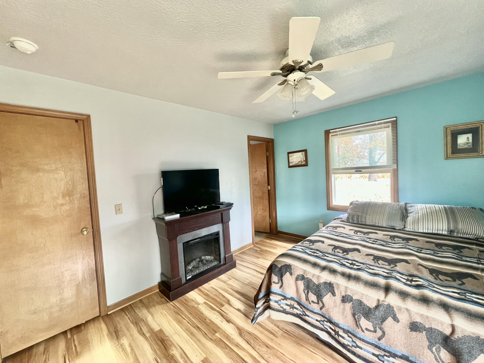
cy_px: 182
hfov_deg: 106.2
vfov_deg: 89.9
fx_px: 182
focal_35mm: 13
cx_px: 242
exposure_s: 1/67
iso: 250
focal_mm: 1.57
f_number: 1.8
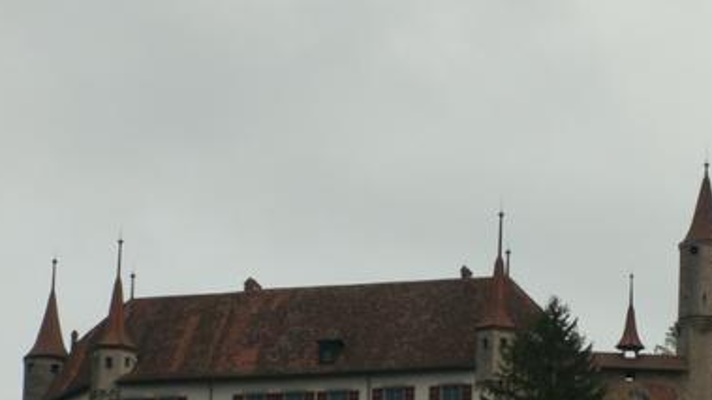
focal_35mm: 210
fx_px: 3964
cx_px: 530
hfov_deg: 10.2
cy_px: 299
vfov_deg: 5.8
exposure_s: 1/100
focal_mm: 18.62
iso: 50
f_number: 8
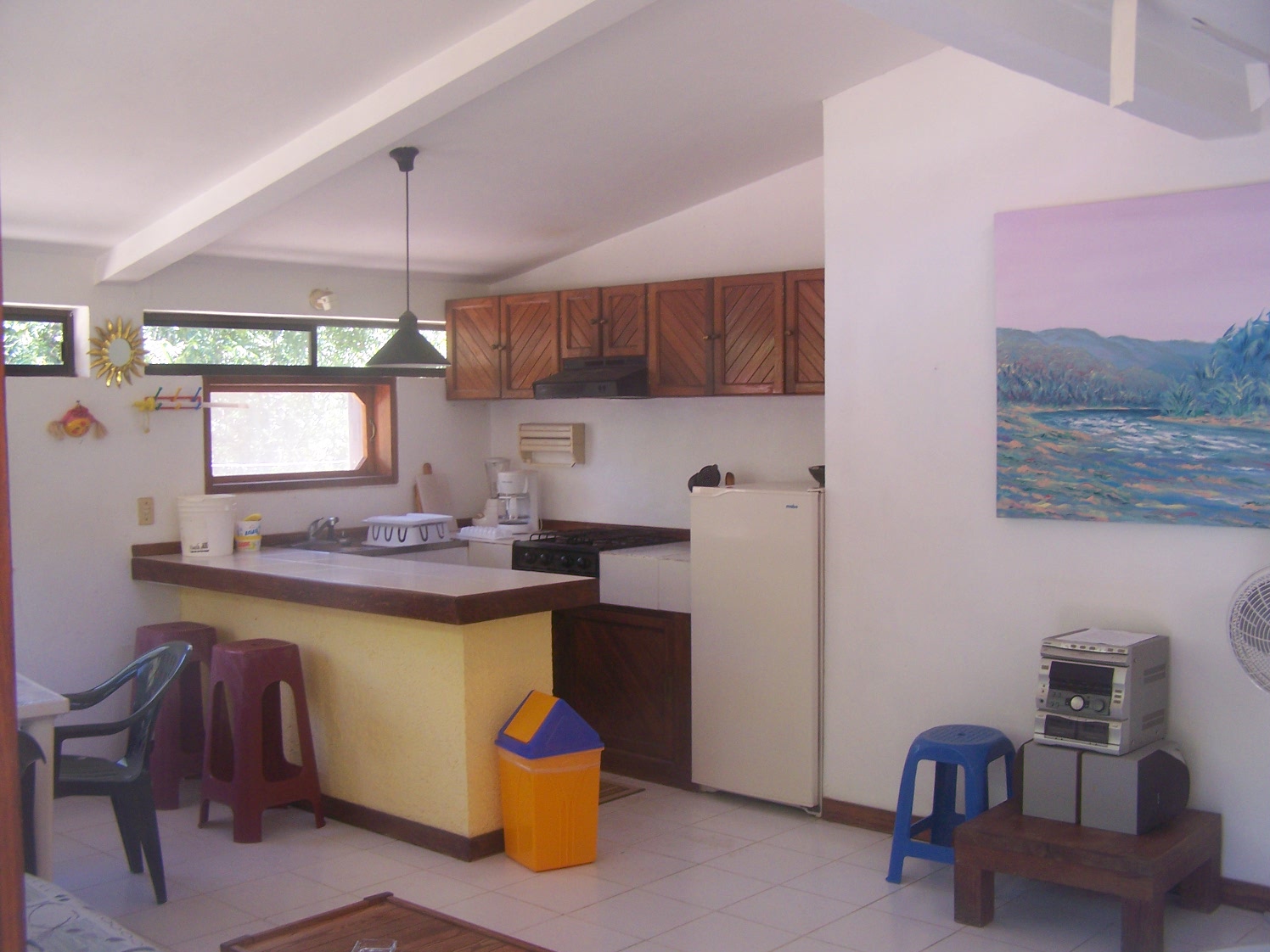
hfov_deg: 49.0
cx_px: 635
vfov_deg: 37.7
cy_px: 476
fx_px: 1394
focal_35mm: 38
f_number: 2.8
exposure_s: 1/30
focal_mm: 6.3
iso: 80
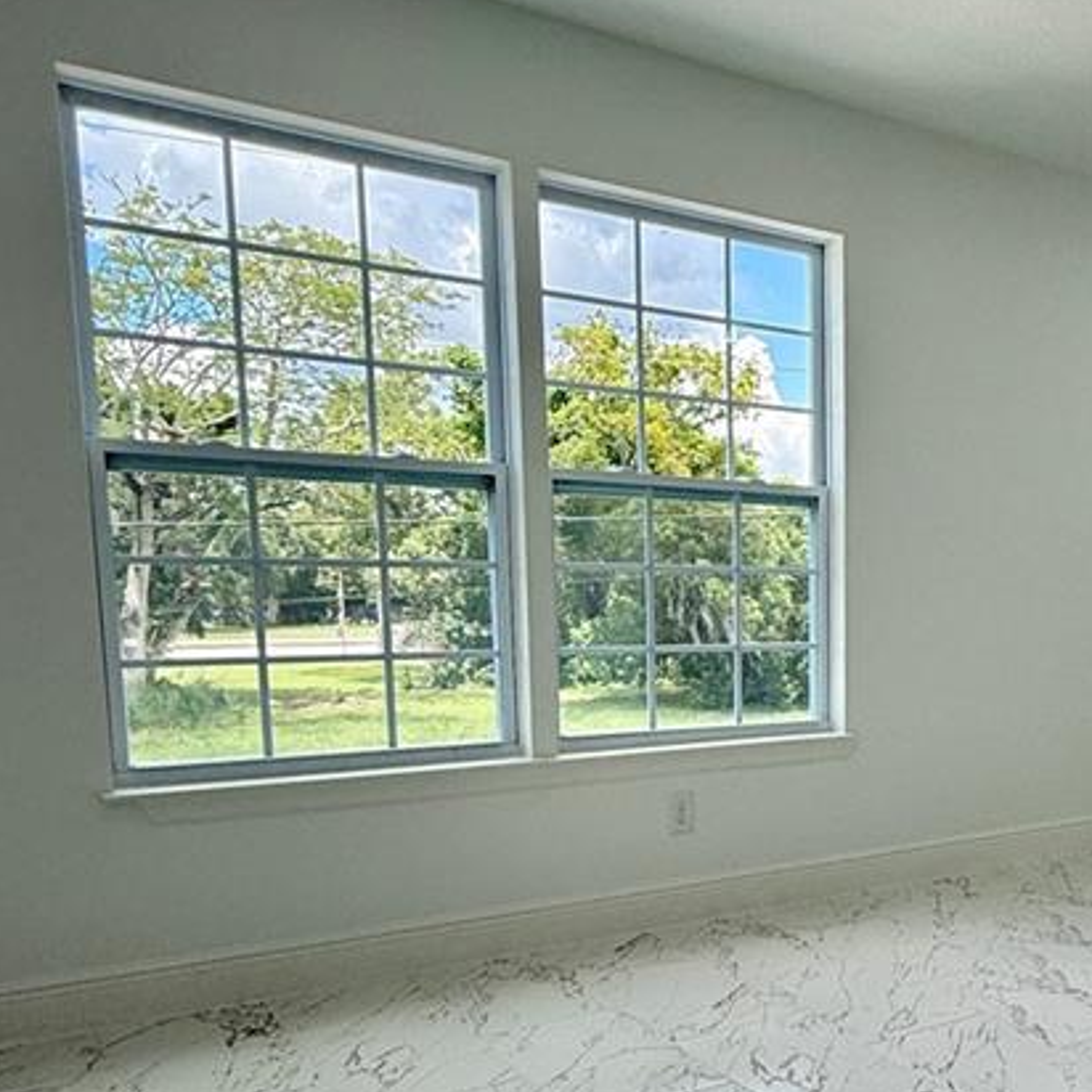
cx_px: 1023
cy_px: 747
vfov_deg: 45.2
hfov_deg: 41.6
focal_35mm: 36
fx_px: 1285
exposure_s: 1/285
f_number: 2.2
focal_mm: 2.22
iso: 64
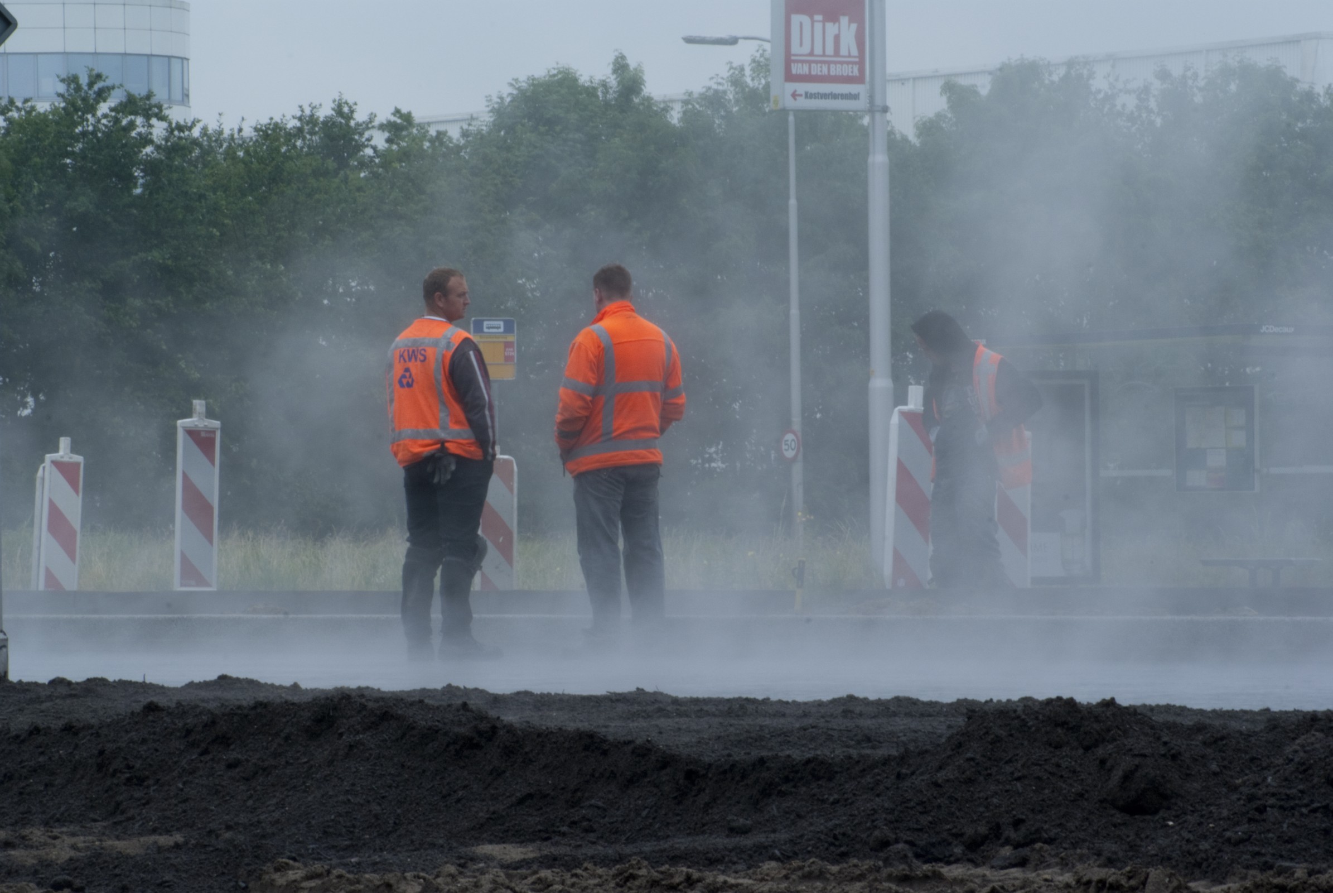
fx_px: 7785
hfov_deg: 9.8
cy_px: 446
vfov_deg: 6.6
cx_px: 666
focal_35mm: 210
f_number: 32
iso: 100
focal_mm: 140
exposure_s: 1/15
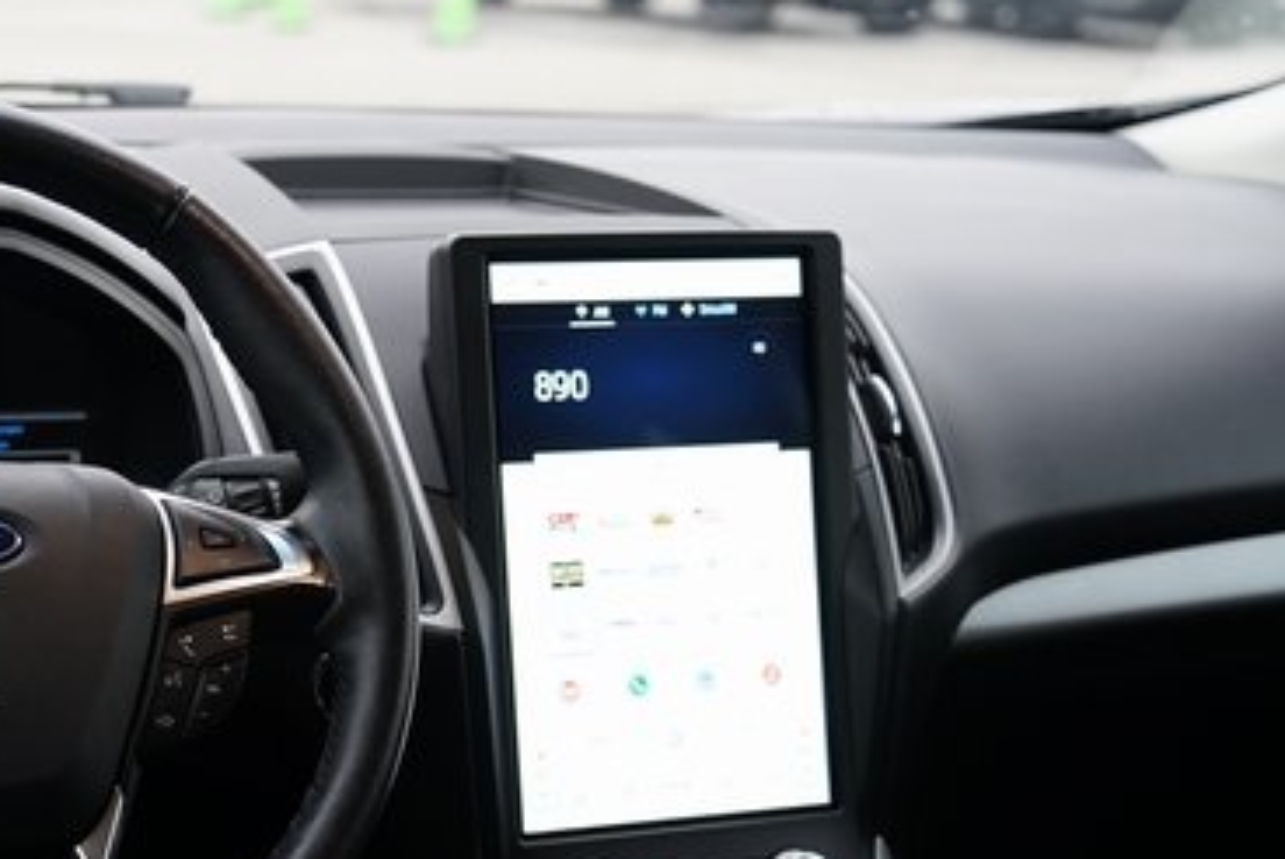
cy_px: 700
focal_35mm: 66
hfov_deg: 29.7
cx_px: 230
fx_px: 2358
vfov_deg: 20.4
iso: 1000
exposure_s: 1/160
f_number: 4
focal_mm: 38
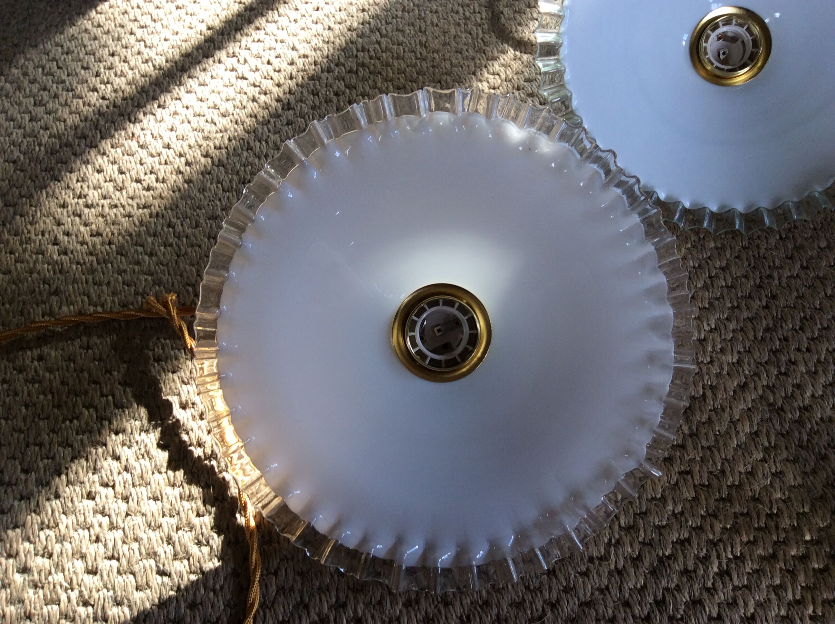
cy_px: 312
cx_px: 418
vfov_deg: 44.1
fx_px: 771
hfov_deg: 56.9
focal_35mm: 32
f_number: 2.4
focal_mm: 3.3
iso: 40
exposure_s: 1/25
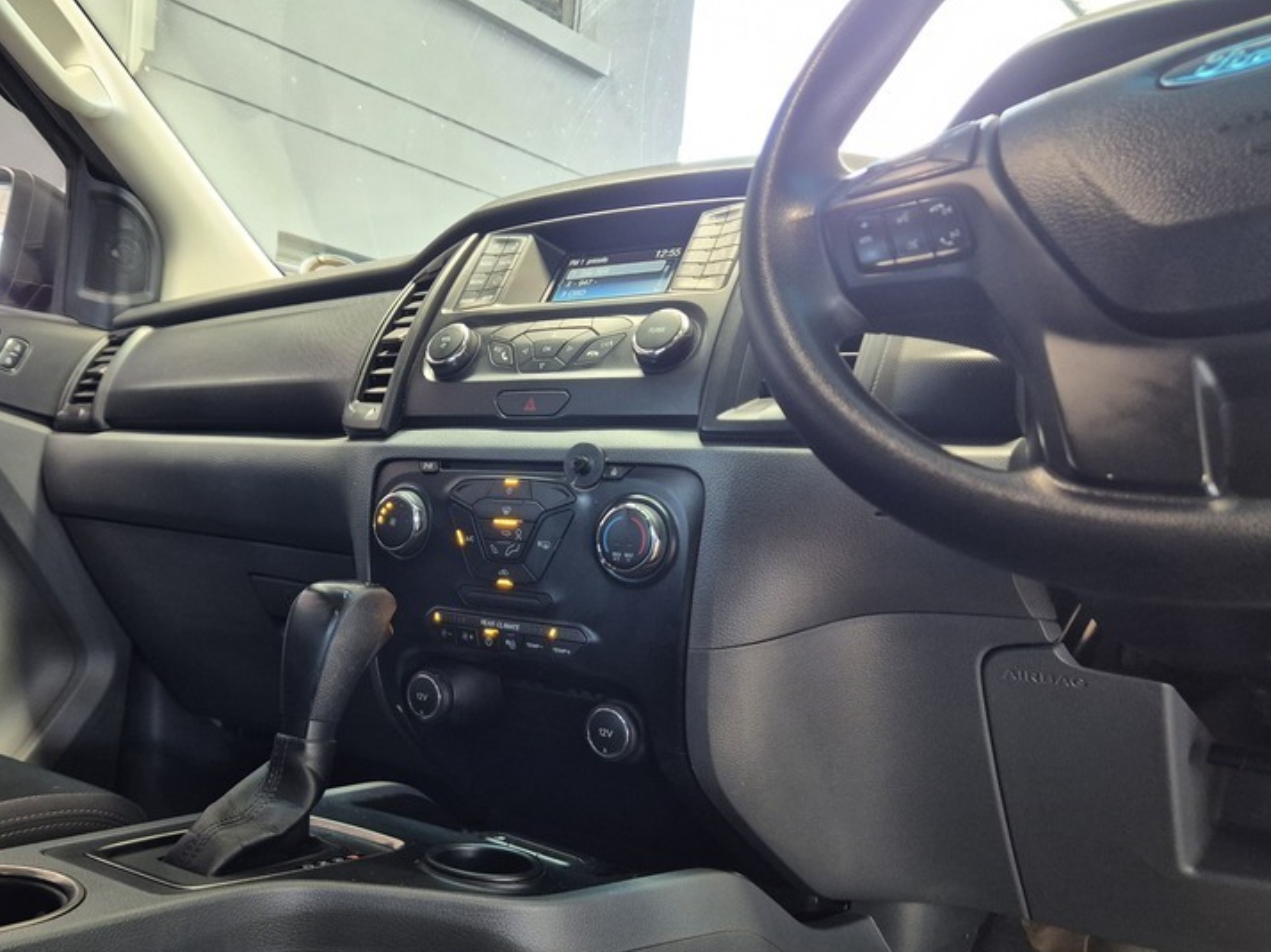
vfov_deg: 42.8
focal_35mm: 33
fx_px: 1211
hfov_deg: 54.4
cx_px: 436
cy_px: 536
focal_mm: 5.4
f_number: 1.8
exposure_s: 1/100
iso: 400
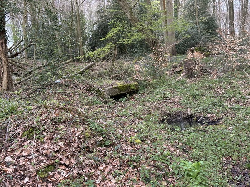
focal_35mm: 48
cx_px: 125
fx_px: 347
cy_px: 94
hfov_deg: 39.7
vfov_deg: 30.3
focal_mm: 6.86
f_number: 1.78
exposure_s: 1/172
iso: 64
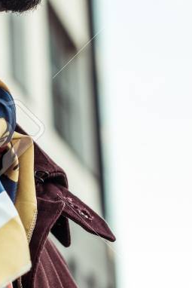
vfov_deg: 11.9
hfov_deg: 8.0
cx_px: -27
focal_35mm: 170
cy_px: -6
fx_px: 1359
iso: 400
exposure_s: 1/160
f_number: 5
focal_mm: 50
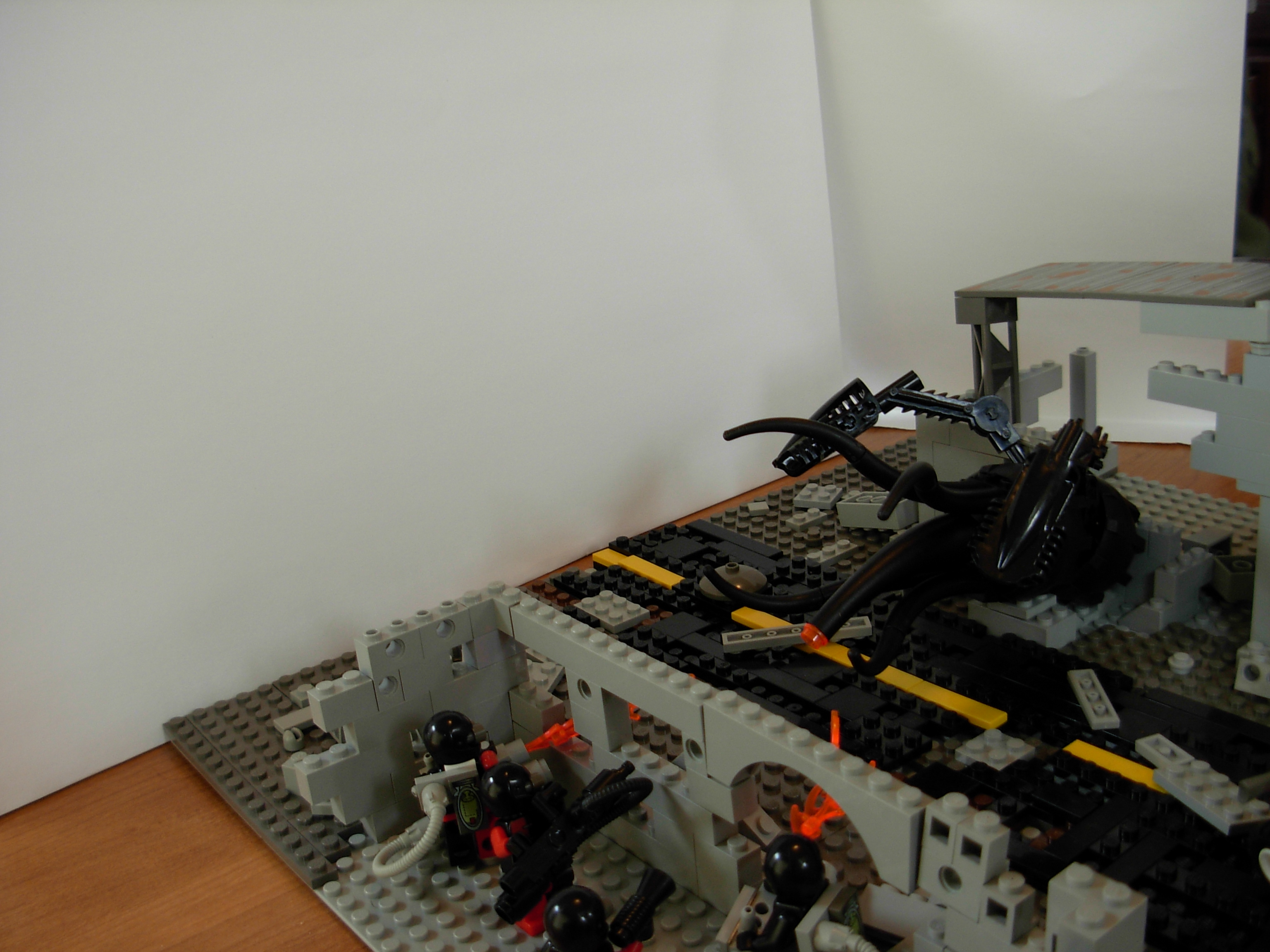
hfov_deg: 49.0
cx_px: 635
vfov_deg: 37.7
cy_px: 476
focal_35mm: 38
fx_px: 1394
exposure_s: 1/30.2
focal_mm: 6.3
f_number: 2.9
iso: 79
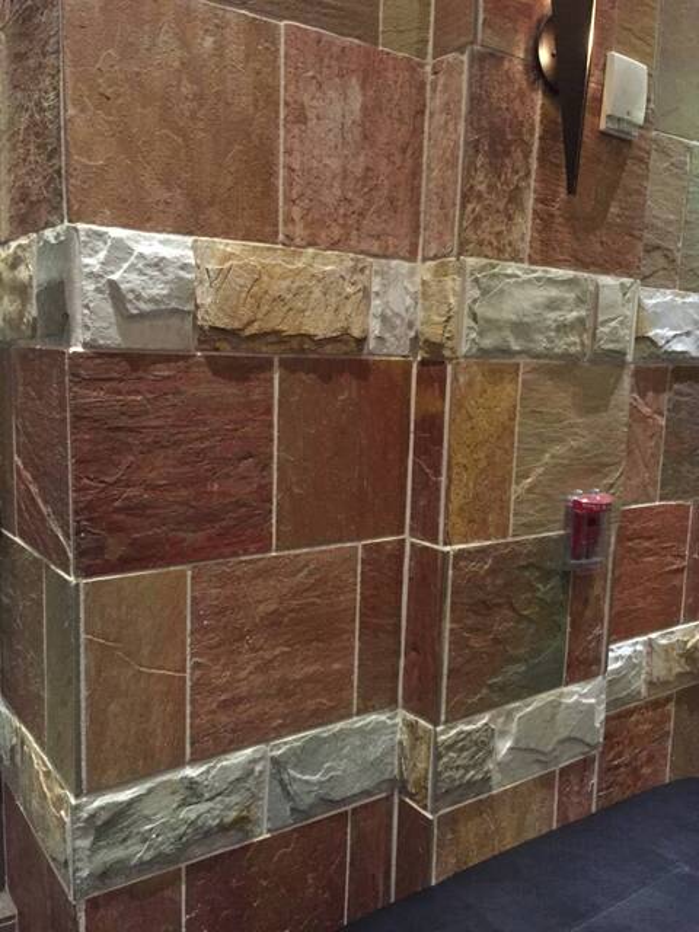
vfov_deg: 61.7
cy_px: 466
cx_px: 350
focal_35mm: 29
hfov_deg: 48.2
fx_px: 781
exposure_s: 1/15
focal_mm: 4.15
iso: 500
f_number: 2.2
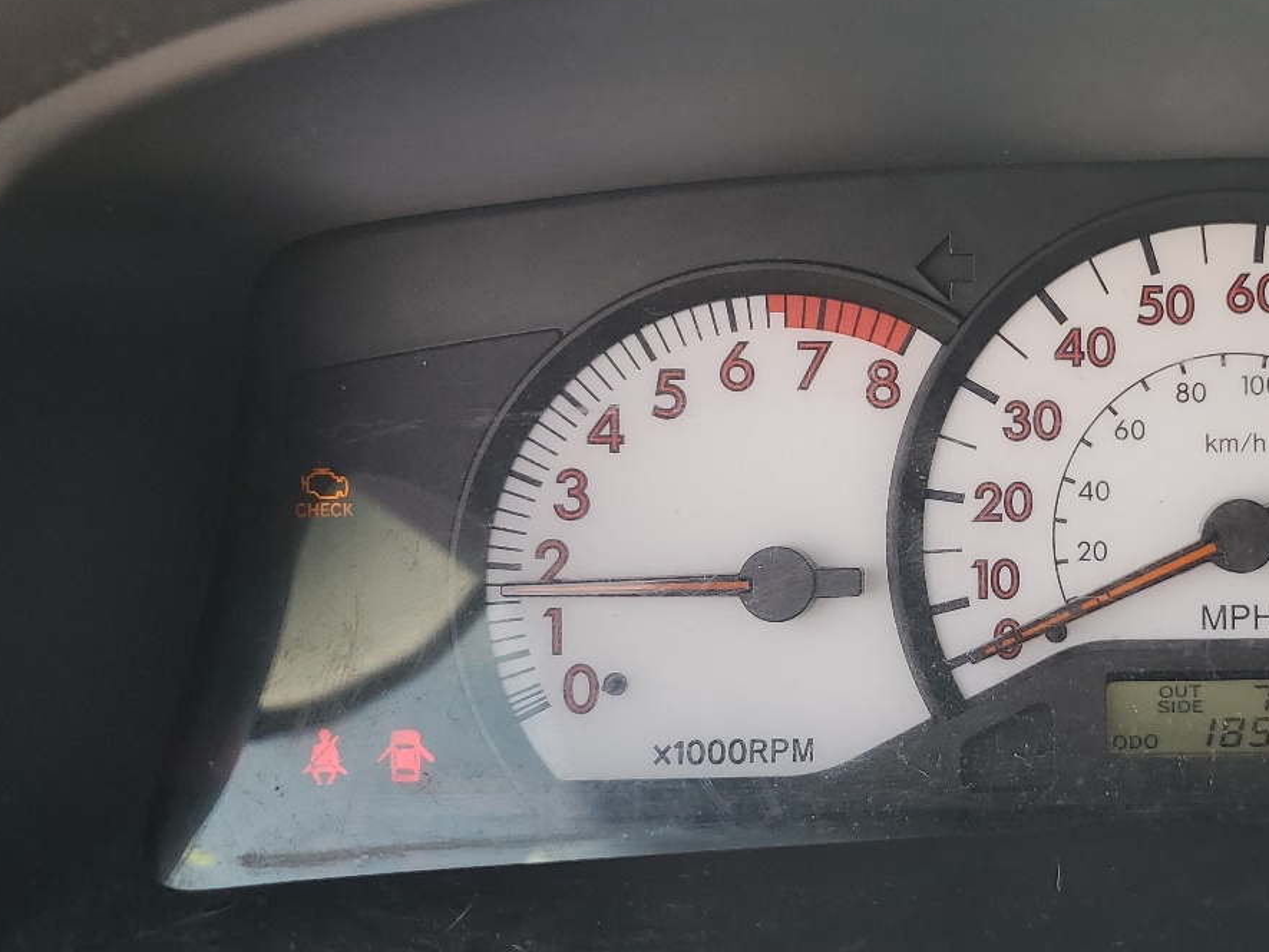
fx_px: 1723
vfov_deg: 30.9
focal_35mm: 47
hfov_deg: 37.9
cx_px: 1126
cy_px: 472
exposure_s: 1/217
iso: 50
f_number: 1.5
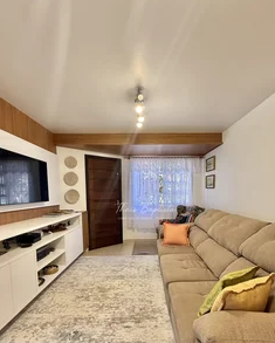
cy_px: 211
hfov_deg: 73.8
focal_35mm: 18
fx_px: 183
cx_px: 145
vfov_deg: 84.9
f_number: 2.2
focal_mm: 2.22
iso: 200
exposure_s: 1/120
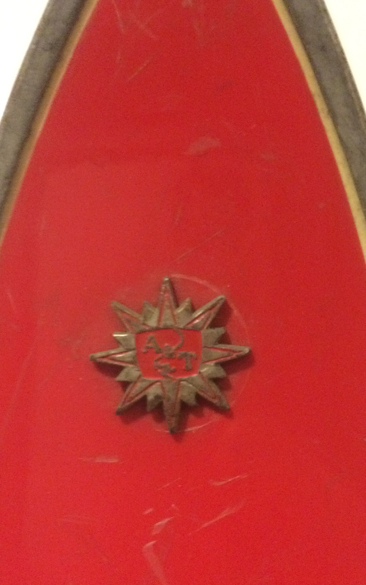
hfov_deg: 32.0
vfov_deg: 49.1
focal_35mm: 40
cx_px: 190
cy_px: 333
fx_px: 638
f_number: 2.2
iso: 320
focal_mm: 4.15
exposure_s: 1/15
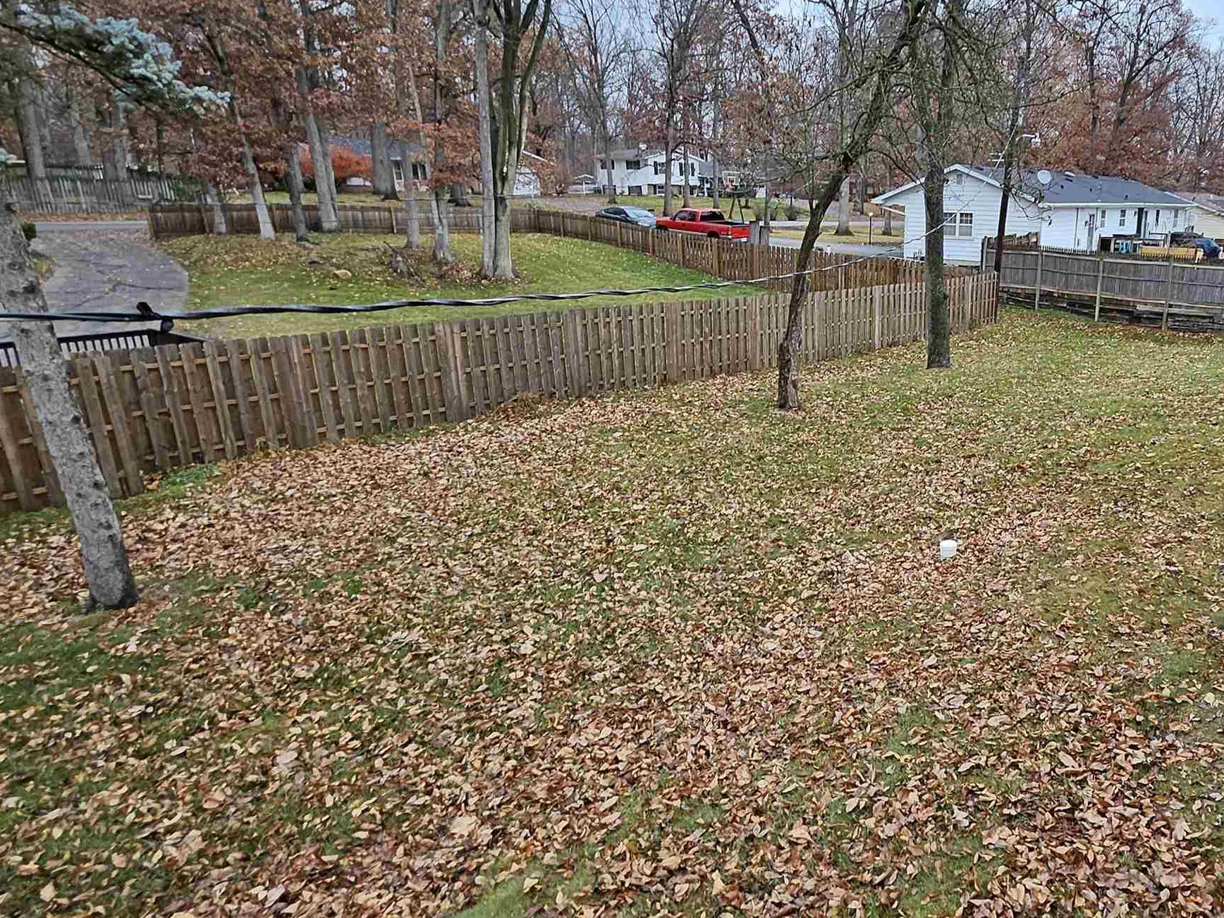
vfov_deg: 58.9
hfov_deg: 69.5
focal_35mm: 23
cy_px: 466
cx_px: 904
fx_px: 813
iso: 40
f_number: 2.2
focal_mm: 1.74
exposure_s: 1/60
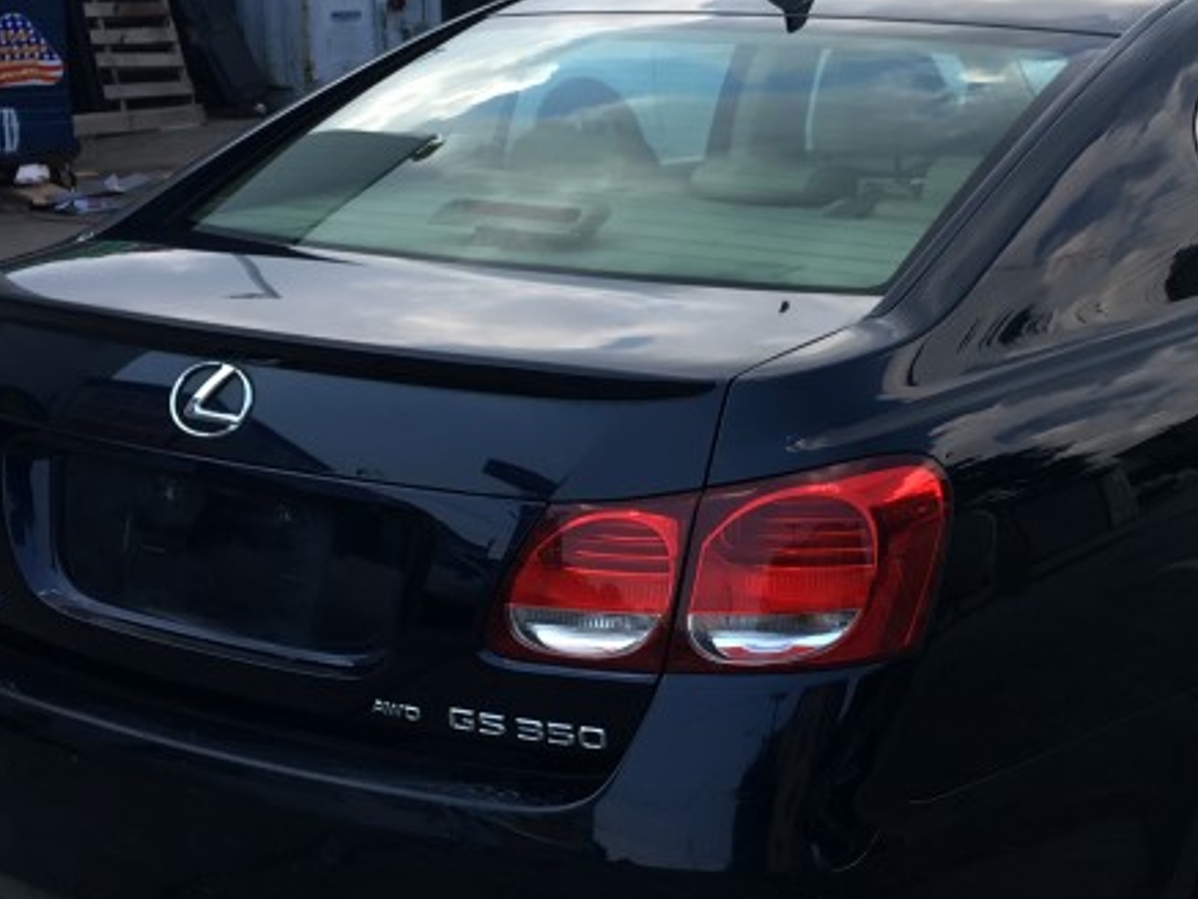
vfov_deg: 21.6
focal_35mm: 68
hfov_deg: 28.4
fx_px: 2354
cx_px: 779
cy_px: 477
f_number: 2.2
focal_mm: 4.15
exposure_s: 1/413
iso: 25
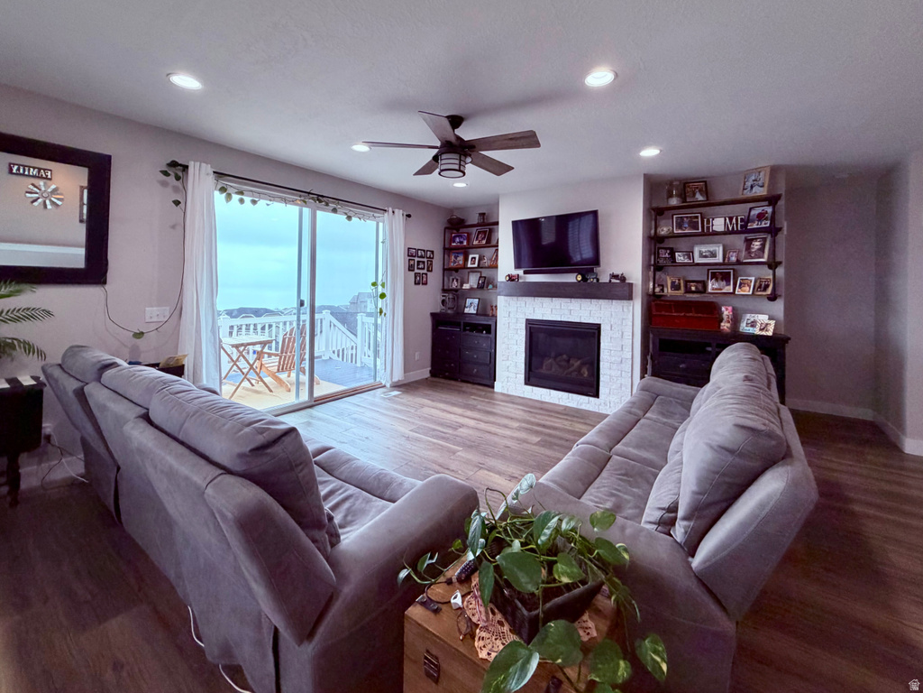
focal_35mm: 14
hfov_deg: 102.1
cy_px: 346
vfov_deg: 85.7
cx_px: 462
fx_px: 373
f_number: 2.2
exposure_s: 1/120
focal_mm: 2.22
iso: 320
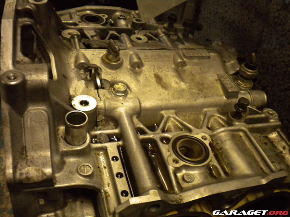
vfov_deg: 40.7
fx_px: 293
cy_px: 108
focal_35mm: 35
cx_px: 145
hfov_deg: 52.6
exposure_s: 1/66.1
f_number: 3.1
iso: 756
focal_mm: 6.3
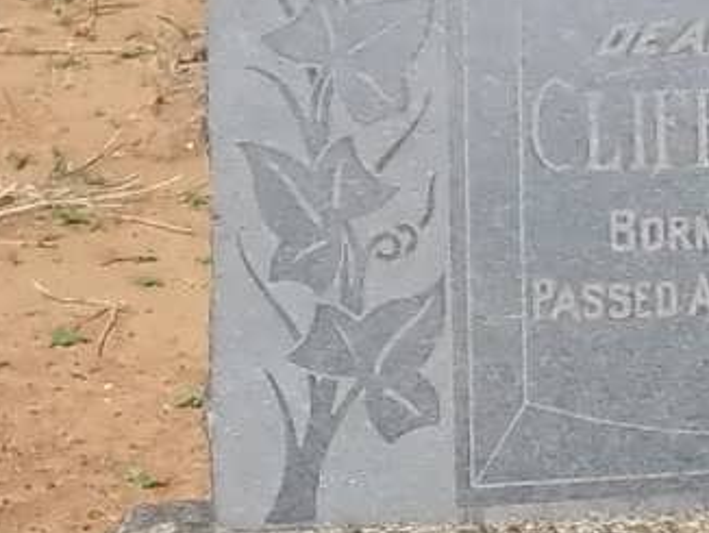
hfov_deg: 10.4
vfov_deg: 8.1
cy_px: 352
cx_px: 1009
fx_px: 3771
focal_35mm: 184
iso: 80
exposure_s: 1/640
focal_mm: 8.8
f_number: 3.6
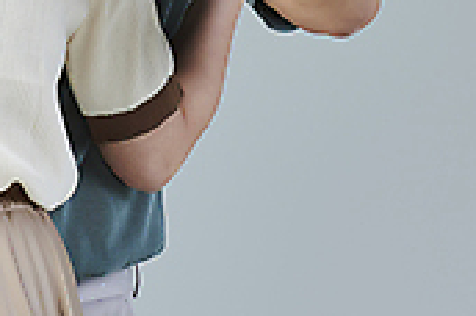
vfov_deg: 3.7
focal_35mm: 367
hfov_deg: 5.6
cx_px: 238
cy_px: -130
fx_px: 4844
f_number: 14
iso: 100
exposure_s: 1/125
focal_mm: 105
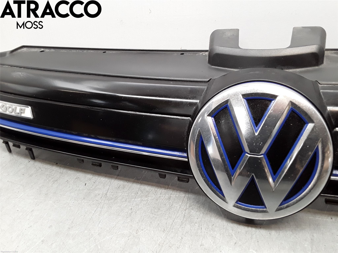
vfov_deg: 49.7
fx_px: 273
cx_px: 169
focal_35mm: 28
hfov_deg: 63.4
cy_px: 126
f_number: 1.9
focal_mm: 2.91
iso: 80
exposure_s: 1/50
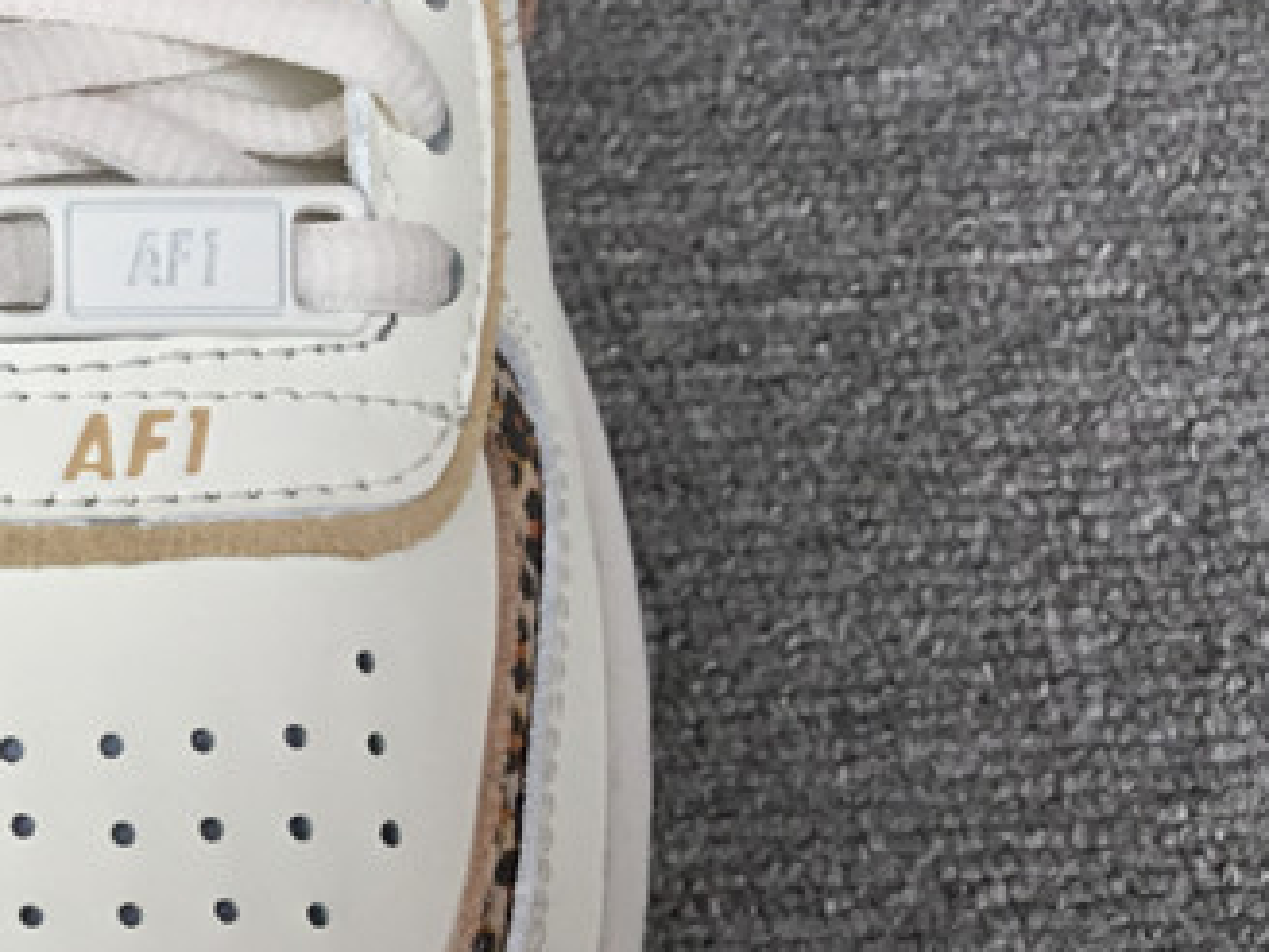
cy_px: 598
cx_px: -433
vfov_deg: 17.3
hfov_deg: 20.7
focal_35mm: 85
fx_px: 3116
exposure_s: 1/100
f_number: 2.4
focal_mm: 3.3
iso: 25
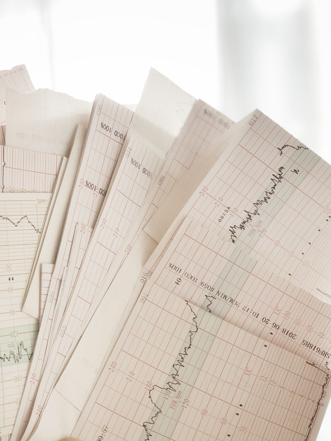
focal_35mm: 74
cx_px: 121
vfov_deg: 26.3
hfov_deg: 19.9
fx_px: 943
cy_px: 261
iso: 25
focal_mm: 6
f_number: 2.4
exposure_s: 1/60
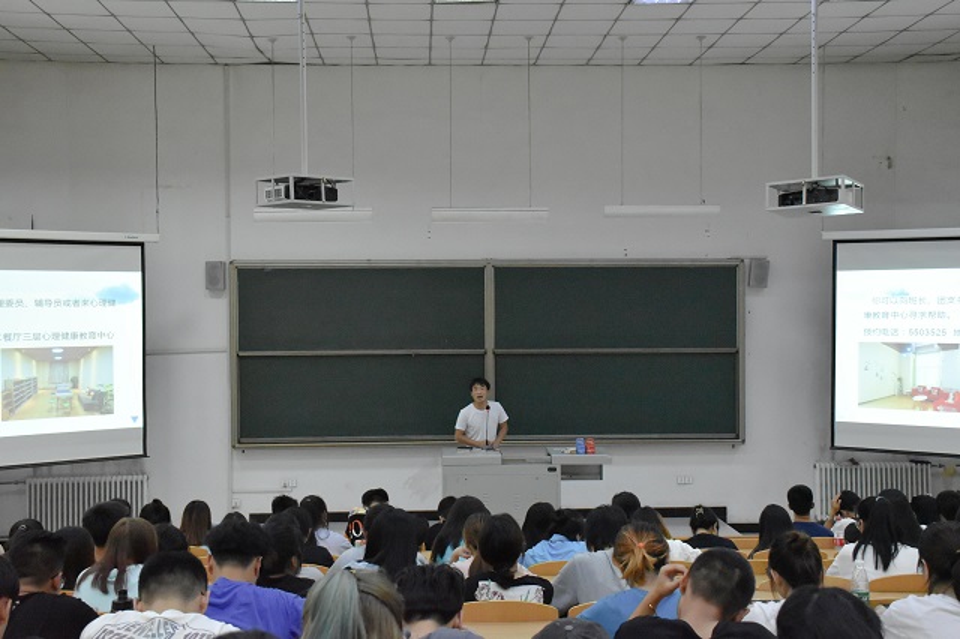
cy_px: 320
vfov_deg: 29.8
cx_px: 480
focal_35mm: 45
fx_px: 1199
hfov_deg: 43.6
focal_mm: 30
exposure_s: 1/160
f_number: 6.3
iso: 5000
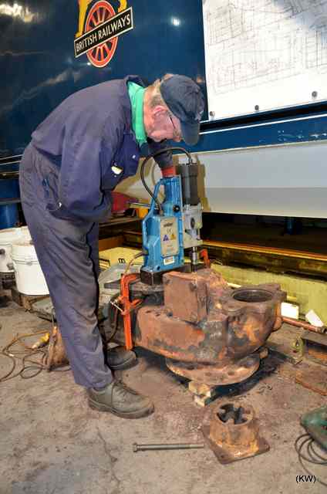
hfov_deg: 47.7
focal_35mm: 27
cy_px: 247
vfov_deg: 67.5
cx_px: 164
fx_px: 369
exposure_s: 1/60
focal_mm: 18
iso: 1000
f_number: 5
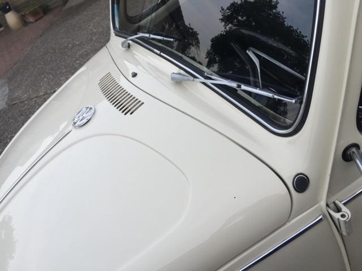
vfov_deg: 48.2
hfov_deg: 61.7
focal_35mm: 29
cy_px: 136
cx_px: 181
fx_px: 303
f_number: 2.2
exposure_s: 1/120
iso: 32
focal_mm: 4.15
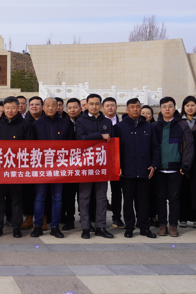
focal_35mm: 75
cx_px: -56
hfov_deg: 17.1
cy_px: 116
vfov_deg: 26.9
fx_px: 612
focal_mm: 22
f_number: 9
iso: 100
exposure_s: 1/125
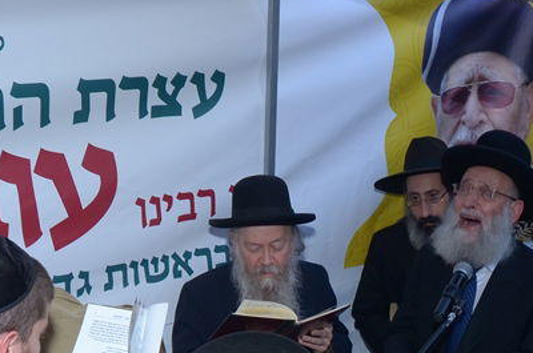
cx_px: 408
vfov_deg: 10.9
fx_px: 1817
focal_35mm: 123
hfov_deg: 16.6
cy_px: 422
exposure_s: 1/125
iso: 640
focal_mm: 32
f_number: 7.1
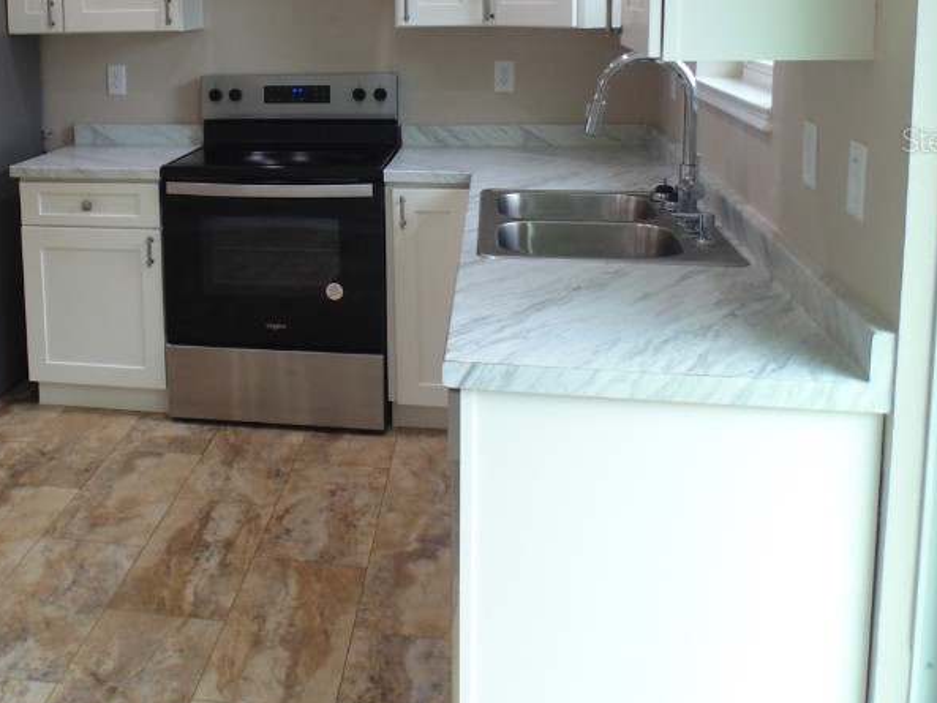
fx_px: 1029
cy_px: 139
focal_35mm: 38
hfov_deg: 47.3
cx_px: 242
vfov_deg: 36.4
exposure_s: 1/30
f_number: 3.1
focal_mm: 4
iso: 80
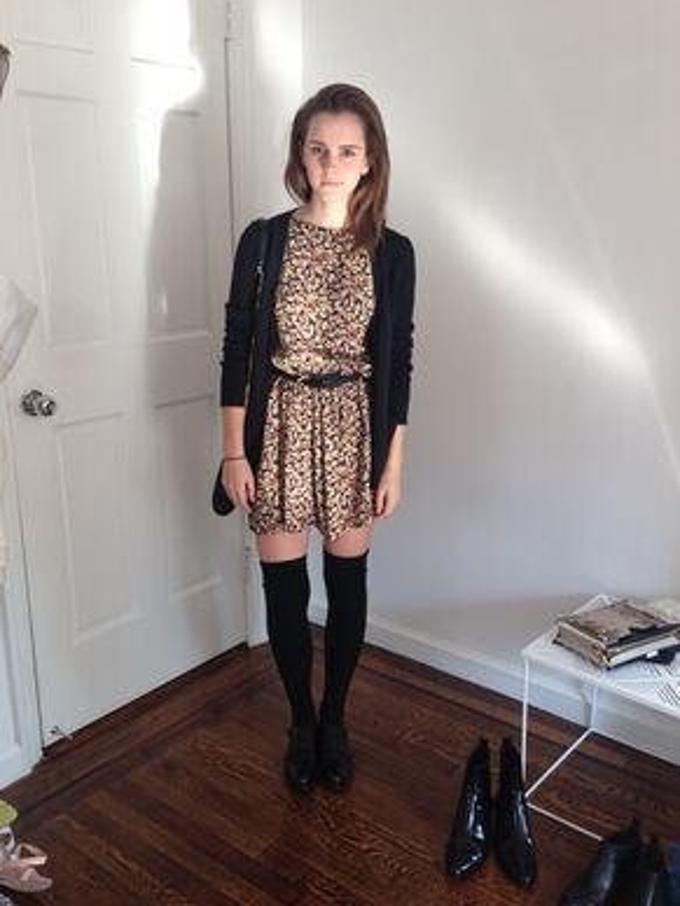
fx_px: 891
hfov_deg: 41.8
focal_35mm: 34
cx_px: 332
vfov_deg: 54.0
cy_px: 444
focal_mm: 4.12
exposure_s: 1/40
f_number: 2.4
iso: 50
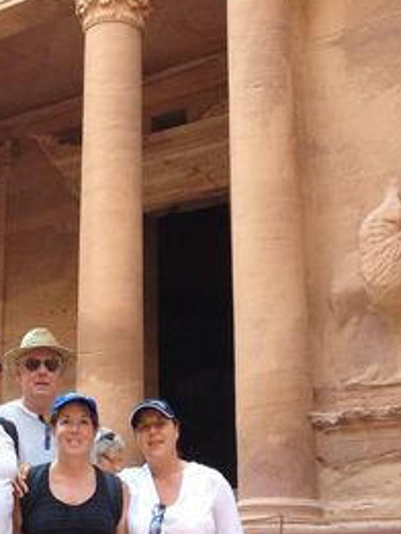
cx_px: 44
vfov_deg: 22.3
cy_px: 144
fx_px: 1343
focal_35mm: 87
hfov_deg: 16.8
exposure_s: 1/120
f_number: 2.4
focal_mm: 4.28
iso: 100
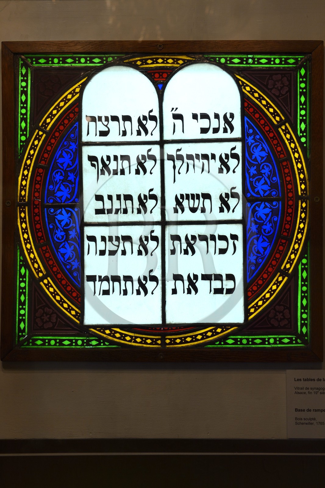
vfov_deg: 34.5
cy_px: 244
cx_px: 162
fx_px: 786
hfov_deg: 23.4
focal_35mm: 58
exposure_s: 1/80
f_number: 5
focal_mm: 58
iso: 400
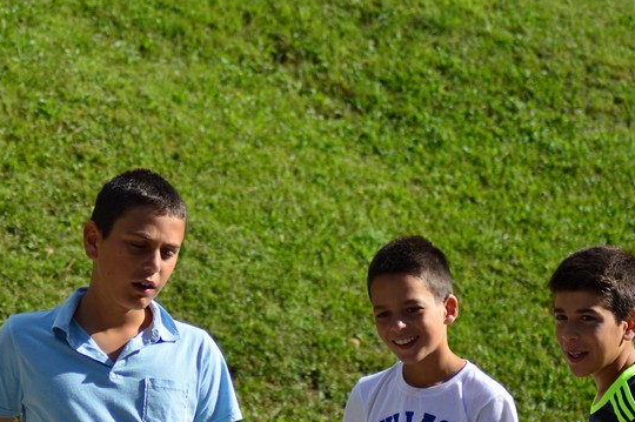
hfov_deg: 10.3
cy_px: 359
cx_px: 219
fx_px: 3507
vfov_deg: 6.9
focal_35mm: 199
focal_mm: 70
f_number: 4
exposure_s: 1/1000
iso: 100
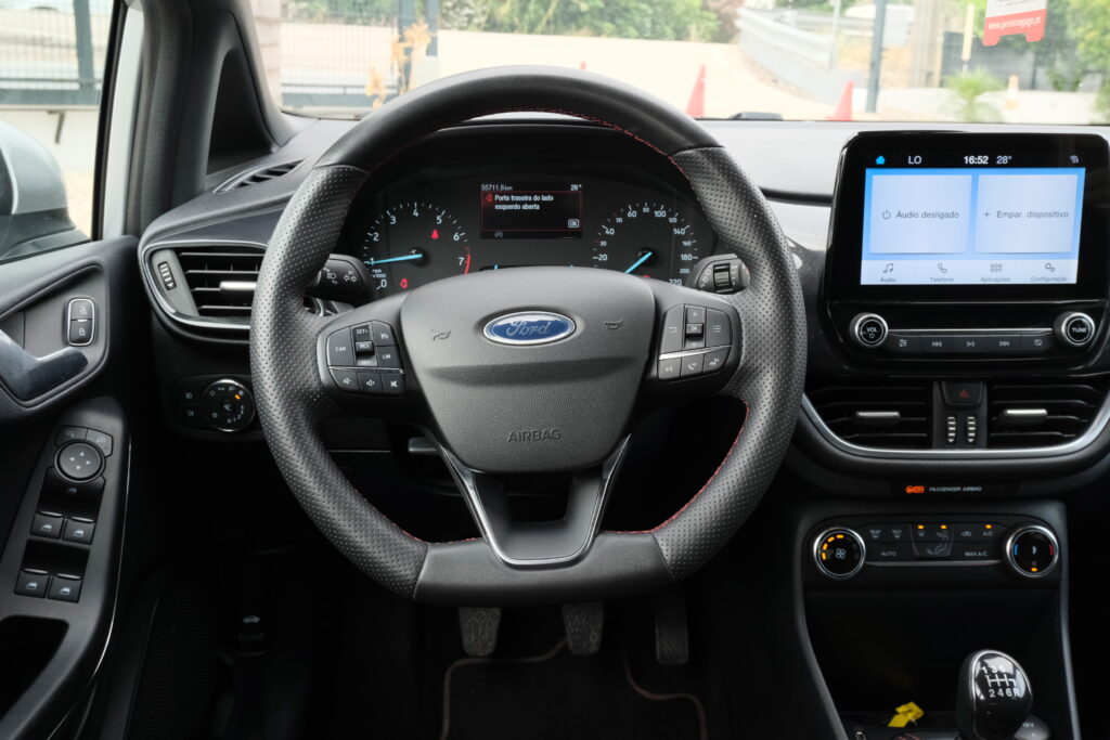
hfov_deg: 55.8
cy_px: 370
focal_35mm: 34
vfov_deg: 38.9
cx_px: 555
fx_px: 1048
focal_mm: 22.8
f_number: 8
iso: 2000
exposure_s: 1/180
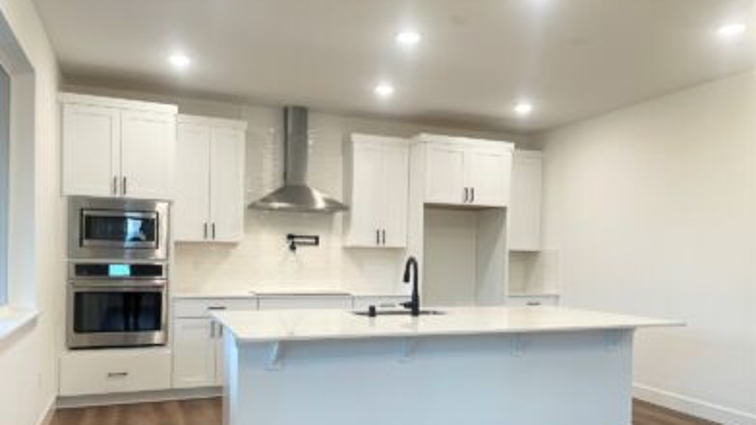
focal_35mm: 29
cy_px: 276
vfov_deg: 39.8
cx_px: 371
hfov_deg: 66.1
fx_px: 581
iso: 100
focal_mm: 4.2
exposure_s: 1/120
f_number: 1.6
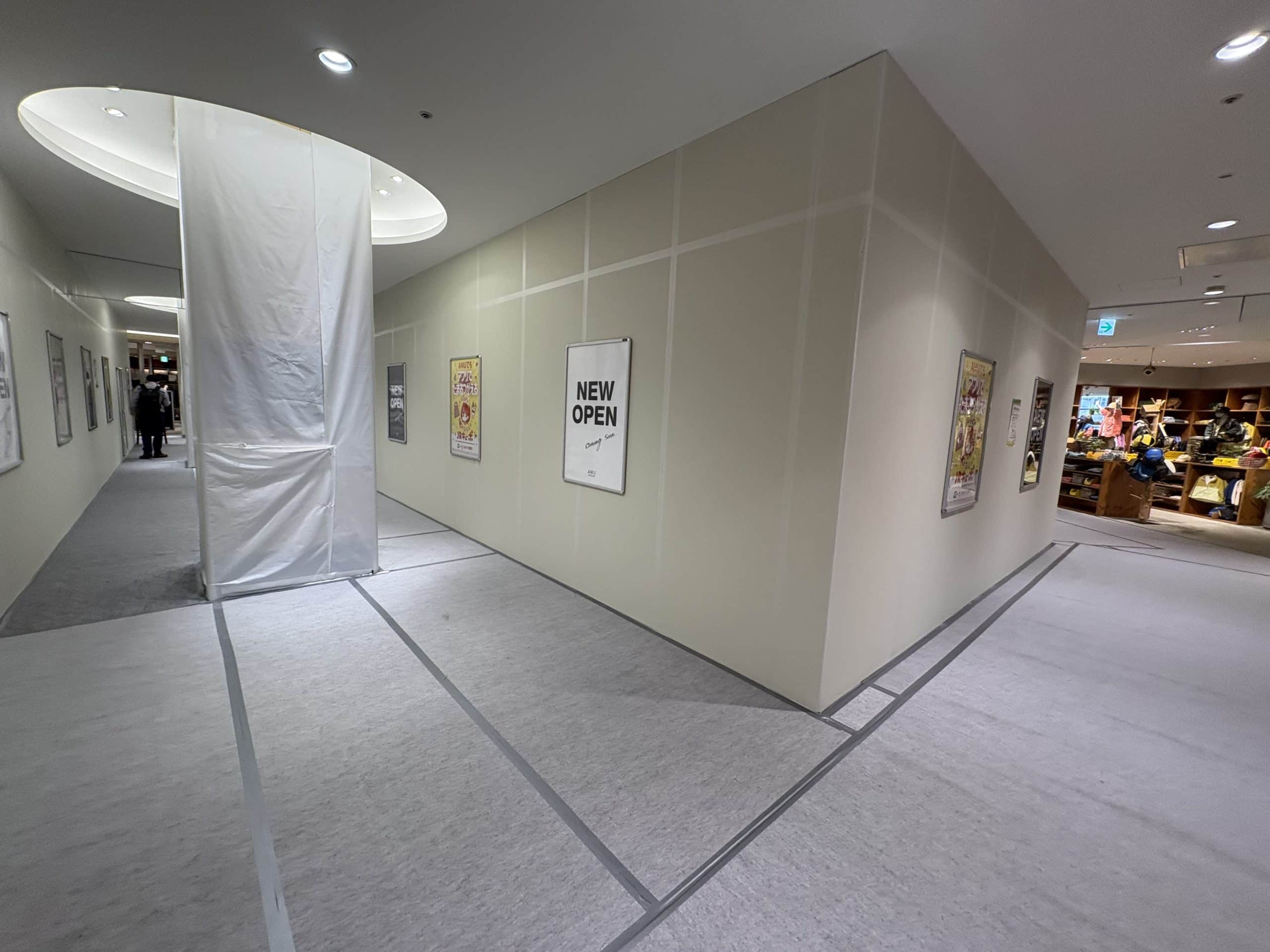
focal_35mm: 14
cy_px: 476
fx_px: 514
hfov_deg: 102.1
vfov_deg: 85.7
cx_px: 635
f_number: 2.2
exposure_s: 1/120
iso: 100
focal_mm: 2.22
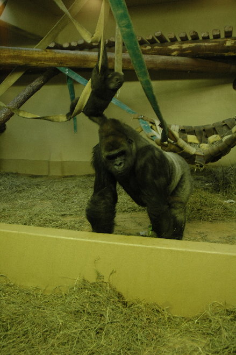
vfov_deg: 53.2
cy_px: 178
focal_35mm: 36
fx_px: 355
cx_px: 118
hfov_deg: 36.8
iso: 400
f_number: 3.8
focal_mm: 24
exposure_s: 1/6
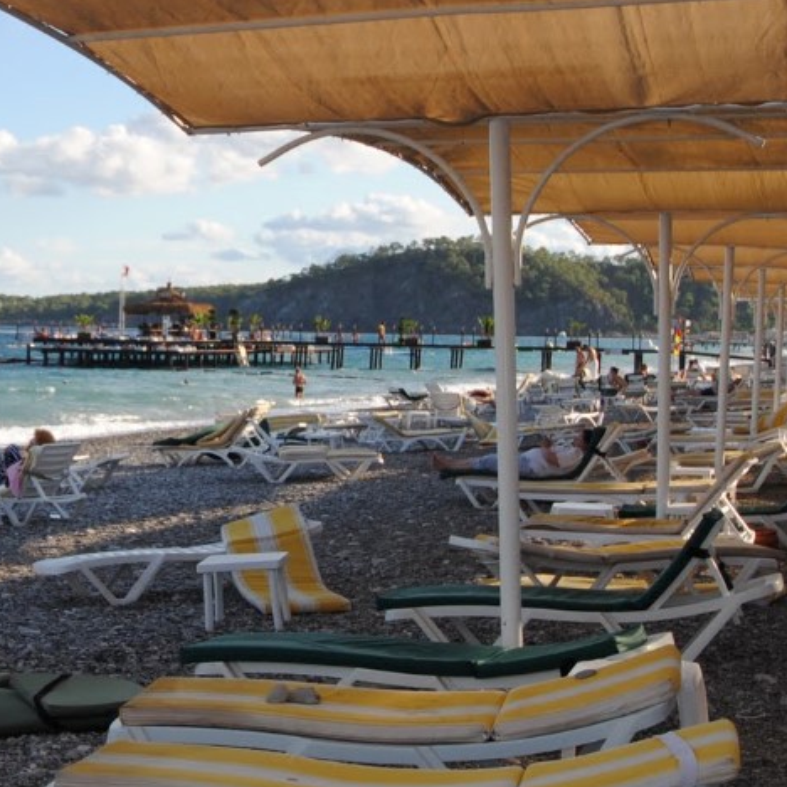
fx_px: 1929
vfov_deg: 23.0
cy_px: 320
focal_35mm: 75
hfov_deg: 22.6
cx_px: 109
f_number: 7.1
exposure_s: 1/200
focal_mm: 24
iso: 100
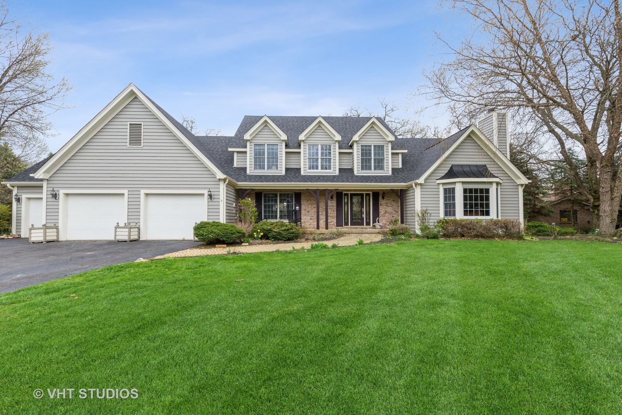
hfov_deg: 100.4
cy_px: 208
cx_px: 311
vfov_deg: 77.3
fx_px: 259
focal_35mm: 15
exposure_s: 1/60
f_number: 10
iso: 200
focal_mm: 15
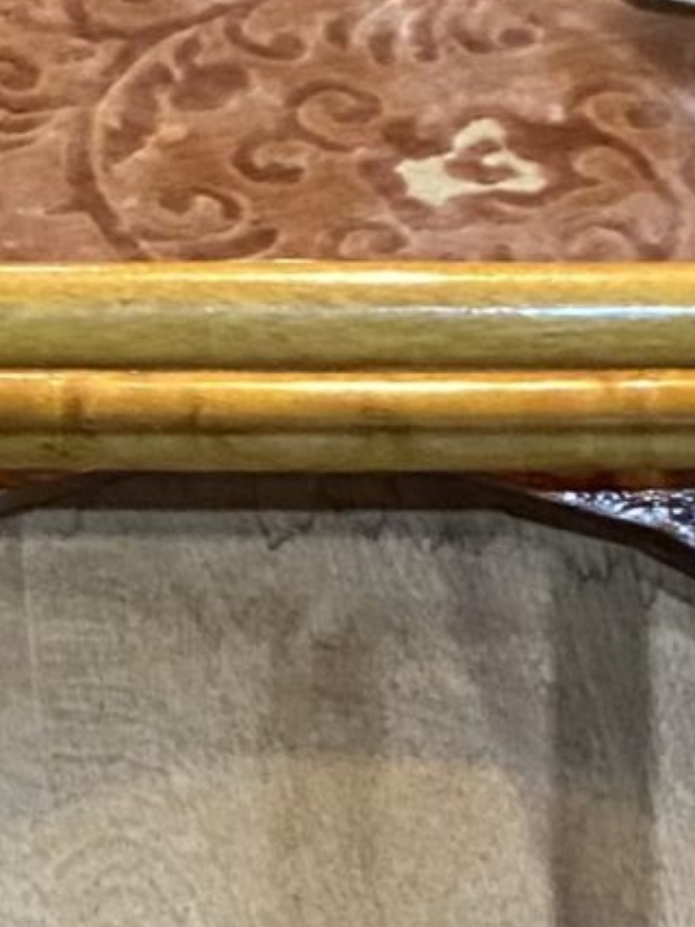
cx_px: 274
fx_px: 4178
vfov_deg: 12.2
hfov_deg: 9.5
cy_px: 1294
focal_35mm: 156
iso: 500
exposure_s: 1/30
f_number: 1.8
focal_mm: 4.25
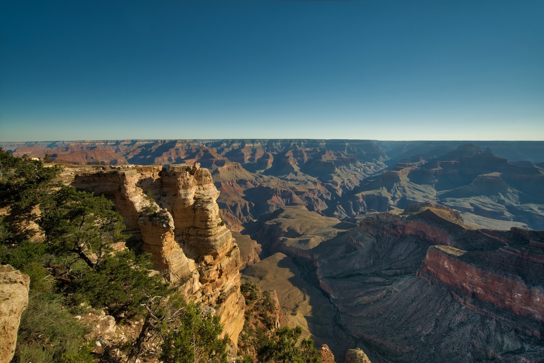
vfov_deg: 73.8
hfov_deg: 96.7
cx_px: 272
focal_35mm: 16
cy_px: 182
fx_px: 242
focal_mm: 16
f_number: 8
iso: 100
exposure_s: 1/100
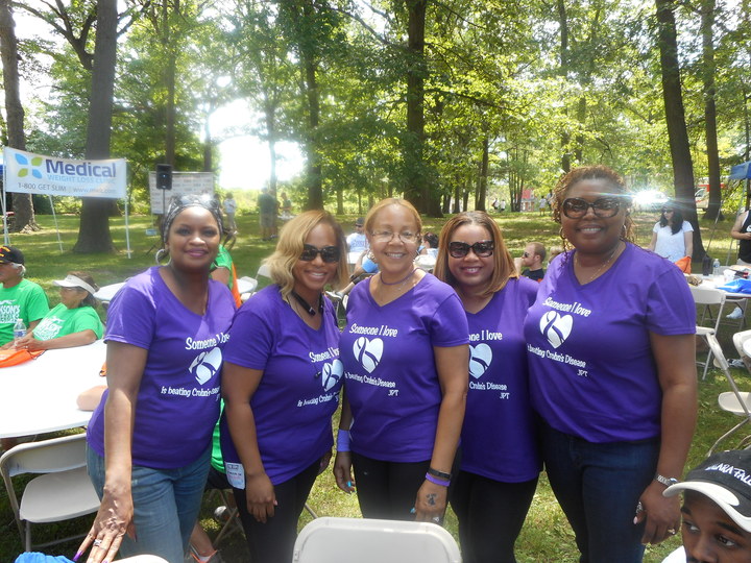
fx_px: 542
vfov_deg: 54.9
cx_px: 376
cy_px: 282
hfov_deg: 69.4
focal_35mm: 25
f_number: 3.7
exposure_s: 1/60
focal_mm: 4.5
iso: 80
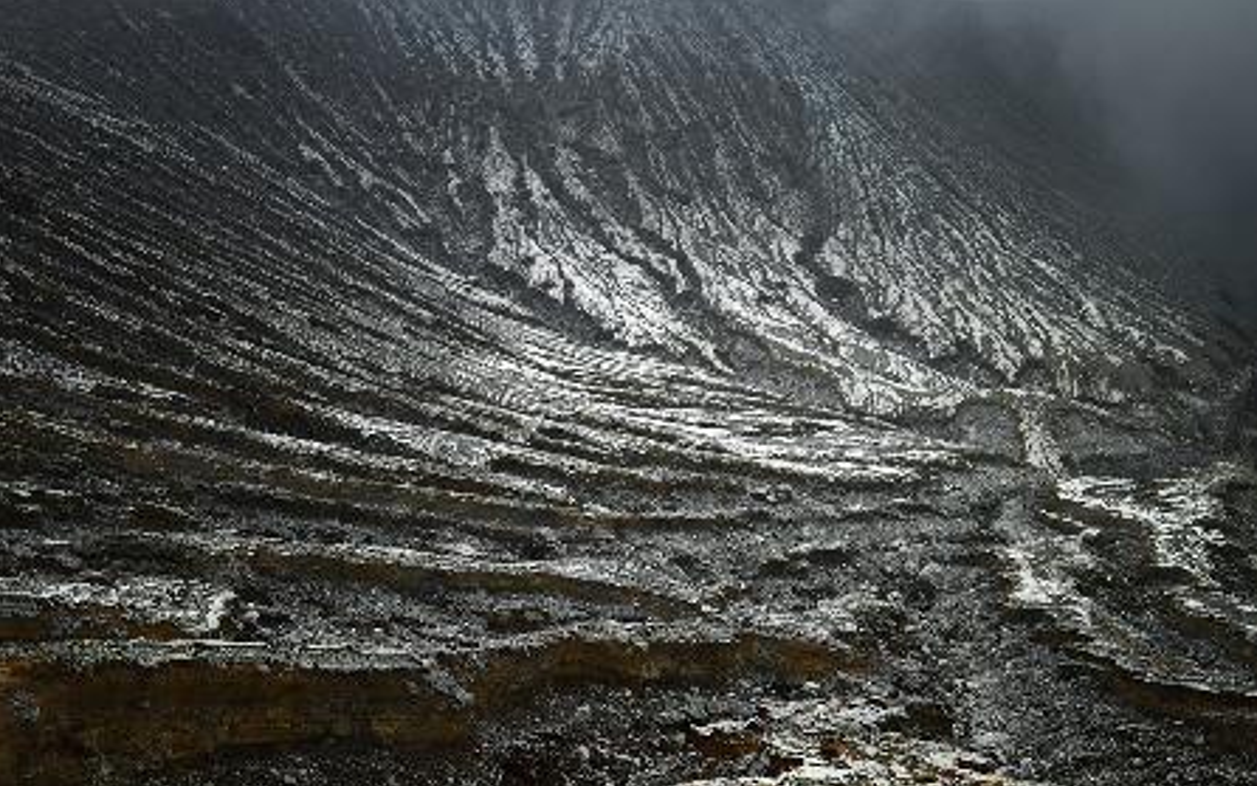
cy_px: 408
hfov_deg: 52.7
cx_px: 626
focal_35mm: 37
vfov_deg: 34.5
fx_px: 1268
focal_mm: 24
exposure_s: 1/90
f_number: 10
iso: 200
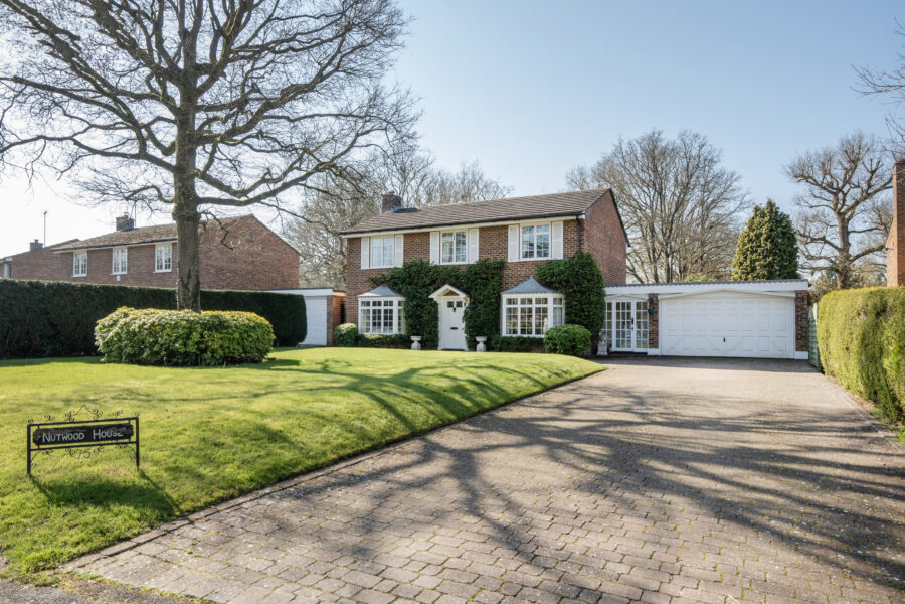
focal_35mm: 22
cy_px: 302
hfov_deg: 78.6
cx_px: 452
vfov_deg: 57.2
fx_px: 553
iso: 400
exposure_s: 1/250
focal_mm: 15
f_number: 8
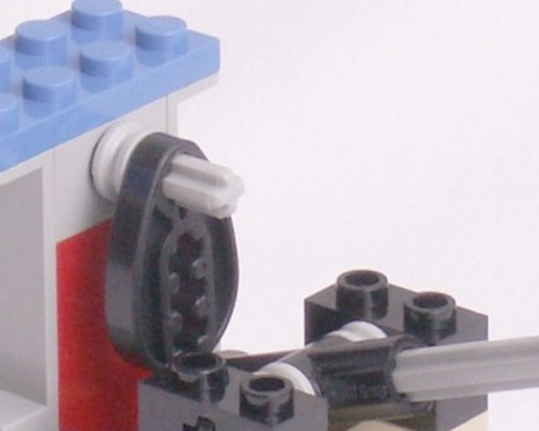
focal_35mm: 162
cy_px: 322
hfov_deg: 11.9
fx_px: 2584
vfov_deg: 9.5
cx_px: 296
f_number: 8
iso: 50
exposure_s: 1/1.67
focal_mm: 14.36
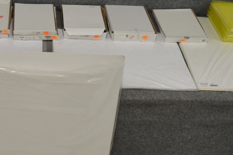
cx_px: 40
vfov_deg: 21.9
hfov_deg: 31.4
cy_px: 82
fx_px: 401
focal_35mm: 62
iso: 400
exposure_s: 1/80
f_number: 4.5
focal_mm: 18
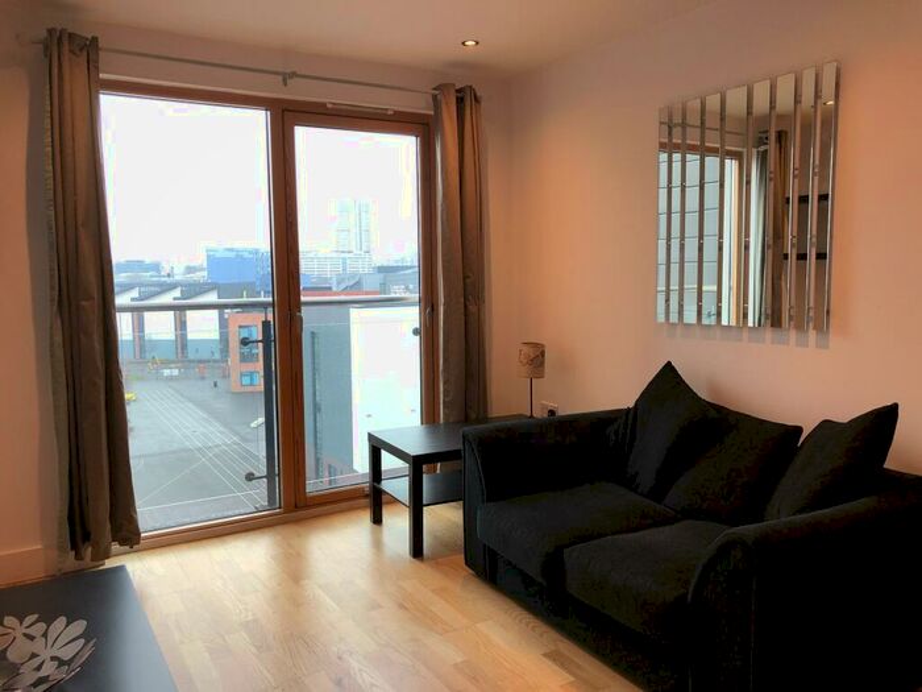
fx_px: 746
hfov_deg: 63.4
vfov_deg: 49.7
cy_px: 346
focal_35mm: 28
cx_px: 461
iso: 25
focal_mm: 4
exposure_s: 1/50
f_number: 1.8
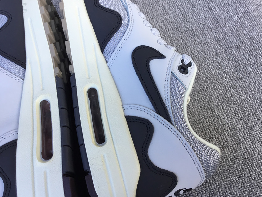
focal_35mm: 33
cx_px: 136
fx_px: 250
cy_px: 101
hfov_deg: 55.3
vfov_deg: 43.0
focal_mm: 3.3
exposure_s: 1/143
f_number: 2.4
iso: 25
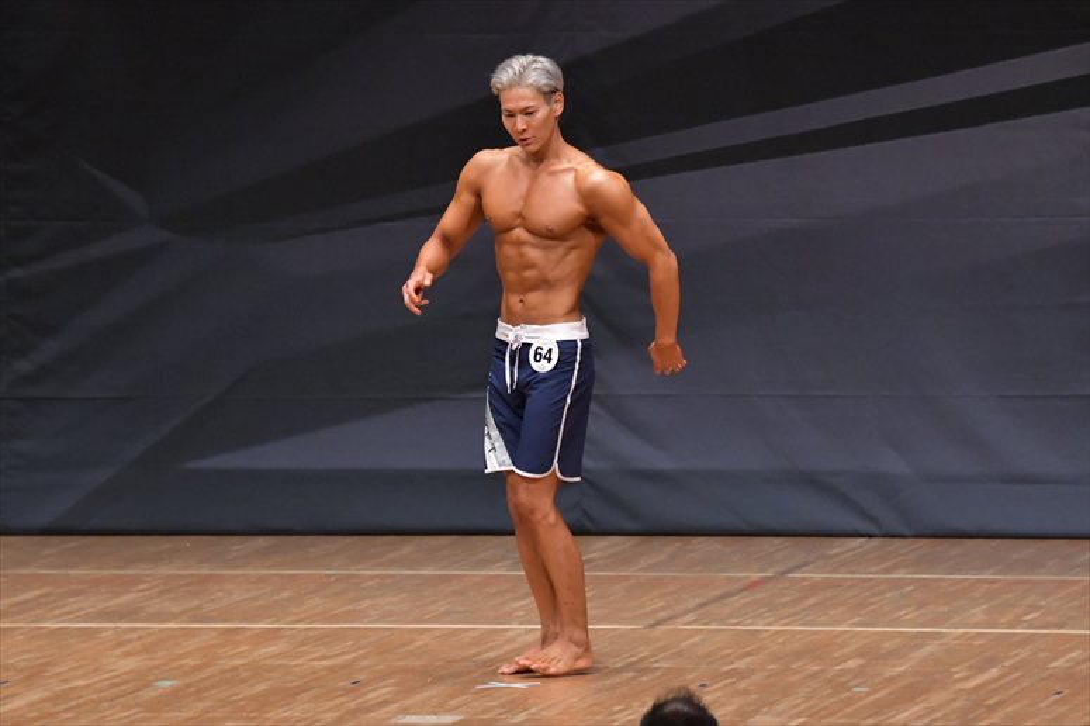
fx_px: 8625
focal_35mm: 285
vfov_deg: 4.8
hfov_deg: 7.2
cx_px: 545
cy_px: 363
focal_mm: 190
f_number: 5.6
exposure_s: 1/400
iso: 6400
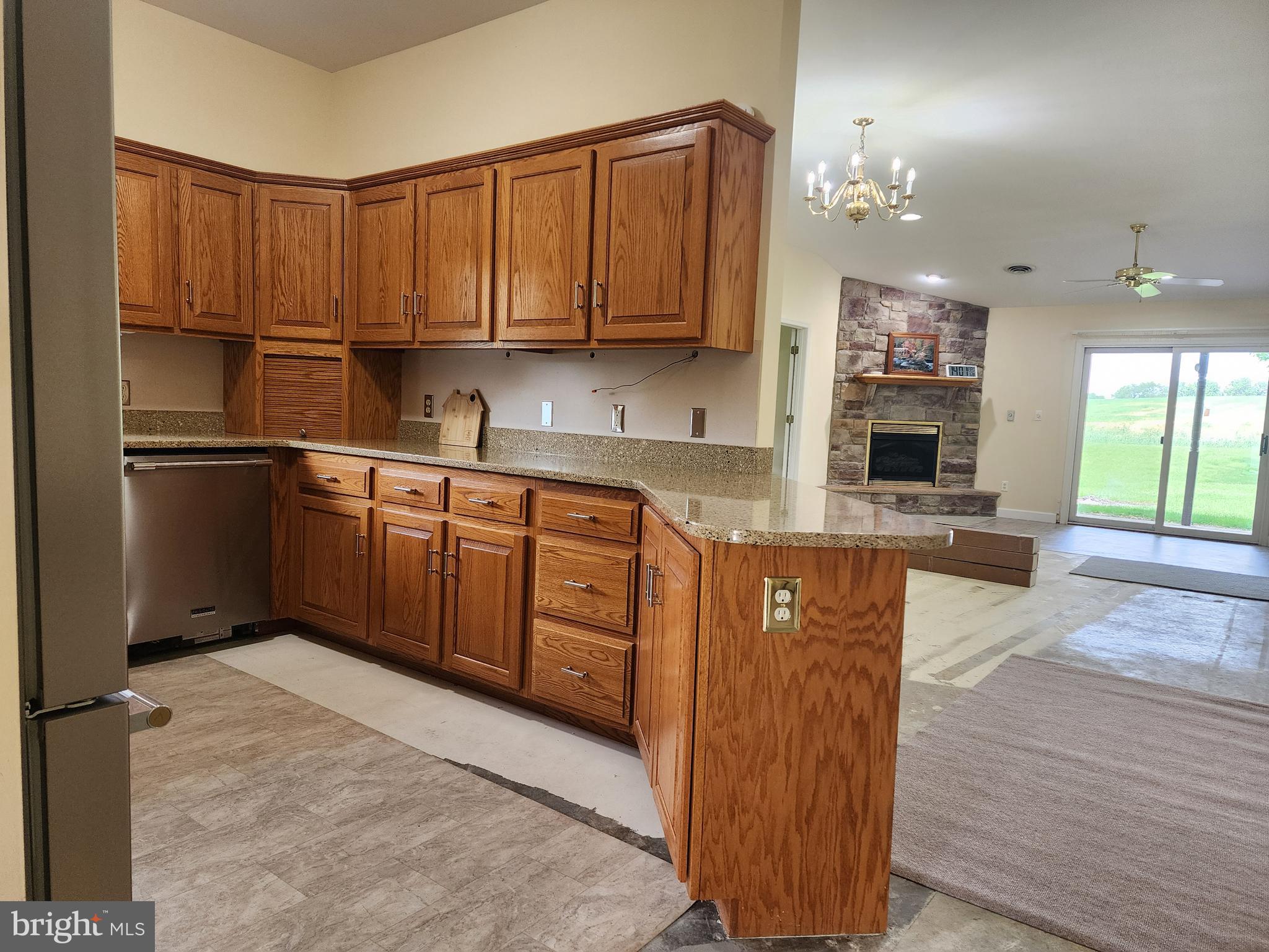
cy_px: 476
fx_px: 843
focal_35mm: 23
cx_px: 634
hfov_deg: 73.9
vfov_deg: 58.9
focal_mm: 6.4
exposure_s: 1/120
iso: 200
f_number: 1.8
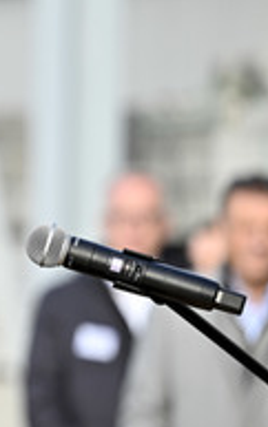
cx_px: -134
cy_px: 310
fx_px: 3603
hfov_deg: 4.2
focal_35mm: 309
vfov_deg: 6.8
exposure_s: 1/500
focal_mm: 130
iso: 80
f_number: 2.8
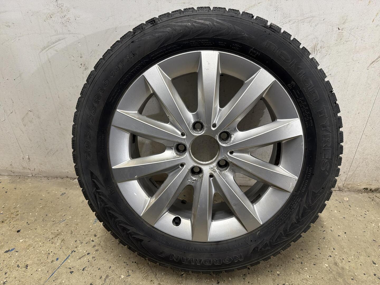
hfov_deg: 71.6
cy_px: 142
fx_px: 263
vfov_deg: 56.8
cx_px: 190
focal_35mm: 24
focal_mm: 6.76
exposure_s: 1/50
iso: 200
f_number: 1.78
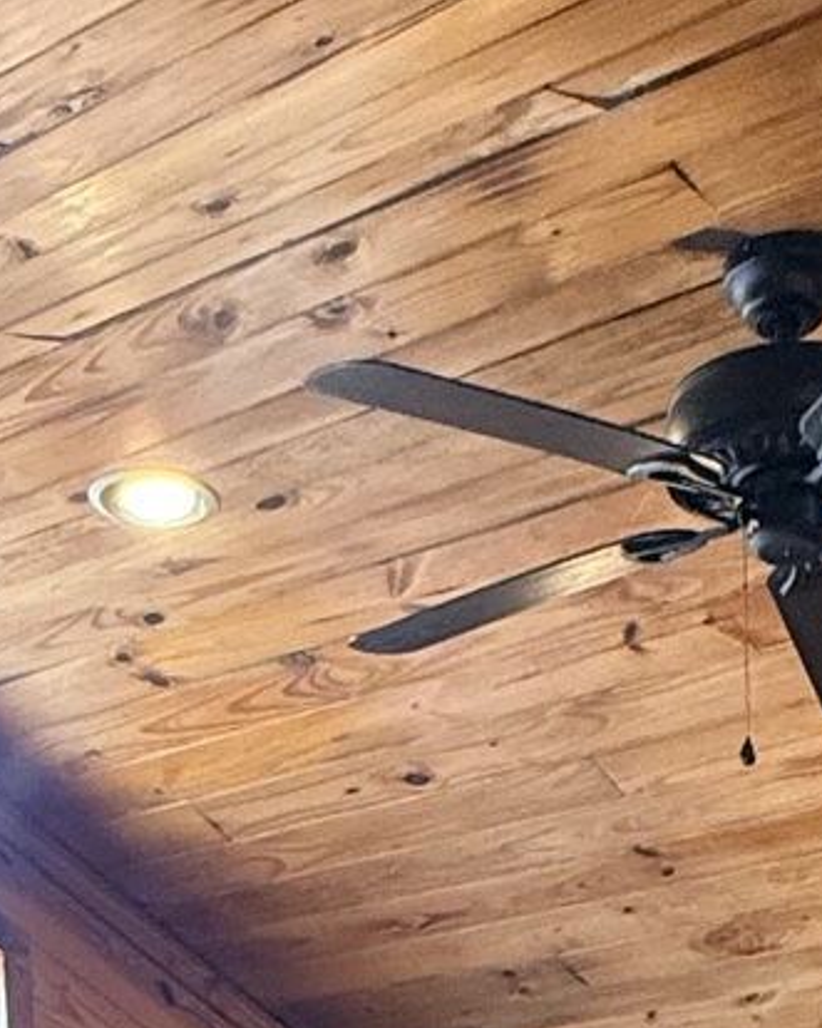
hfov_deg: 20.1
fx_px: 2312
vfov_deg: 19.9
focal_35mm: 76
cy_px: 1728
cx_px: 541
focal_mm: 2.22
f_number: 2.2
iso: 400
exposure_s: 1/60
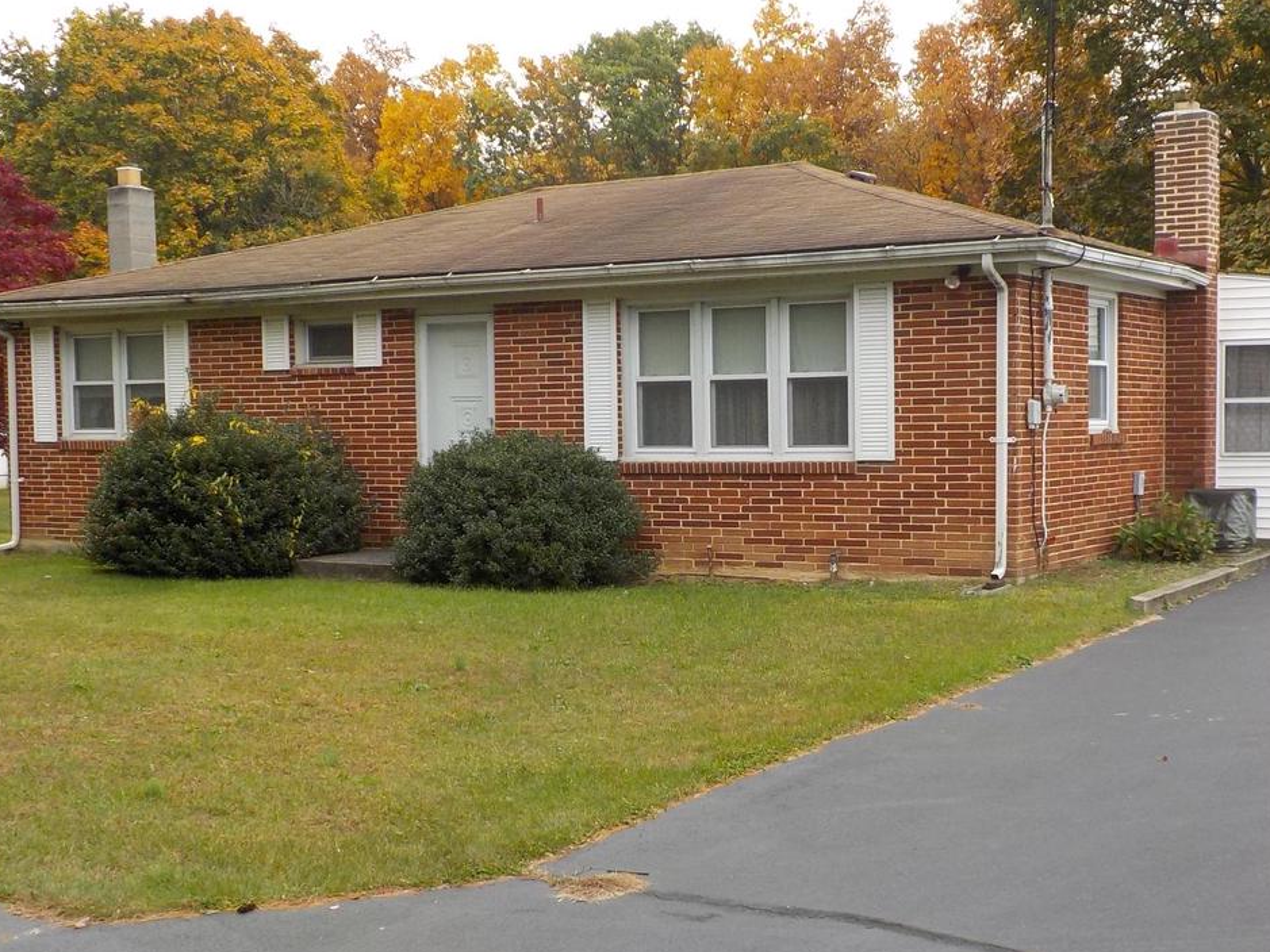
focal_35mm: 46
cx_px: 766
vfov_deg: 31.5
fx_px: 1687
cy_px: 554
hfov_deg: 41.0
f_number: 3.3
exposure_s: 1/250
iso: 125
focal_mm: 4.1
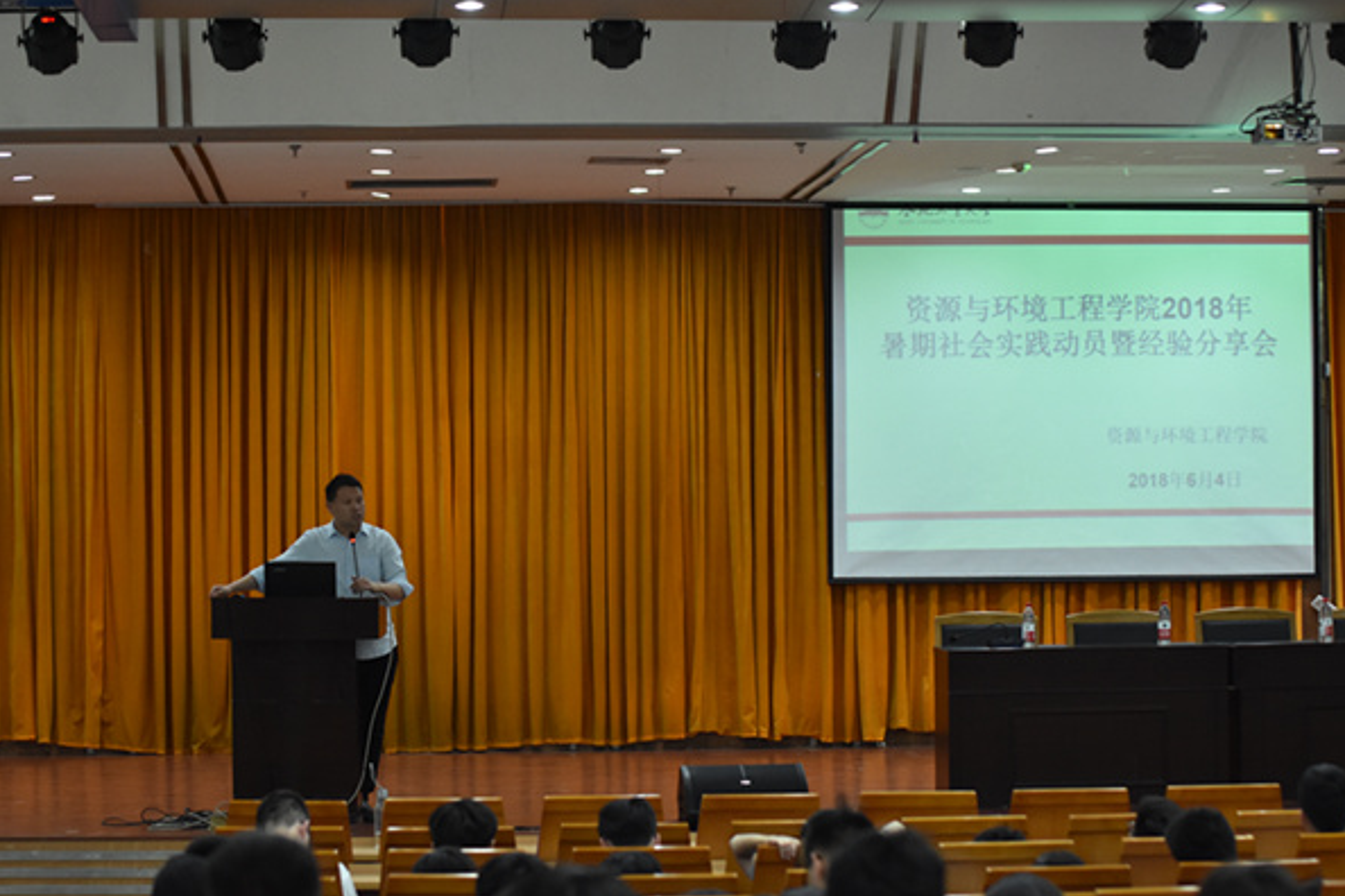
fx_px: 3960
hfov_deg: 19.3
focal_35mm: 106
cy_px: 446
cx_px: 672
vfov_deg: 12.9
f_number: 2.8
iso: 1600
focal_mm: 70
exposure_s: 1/160
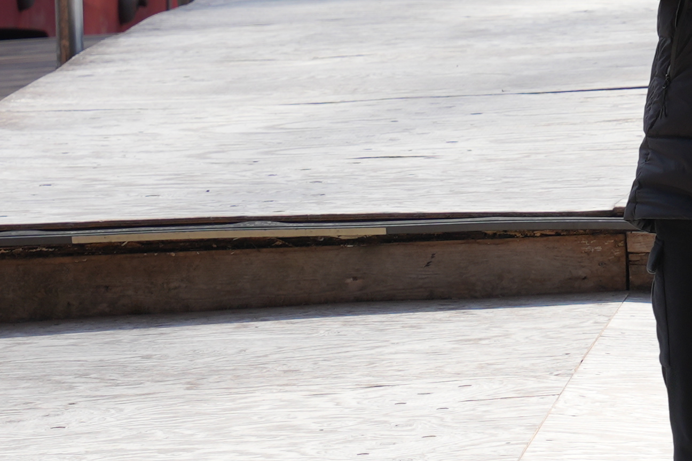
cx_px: 829
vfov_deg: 2.5
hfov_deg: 3.8
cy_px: -133
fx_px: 10495
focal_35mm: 546
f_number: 5.6
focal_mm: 101
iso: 100
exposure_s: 1/200
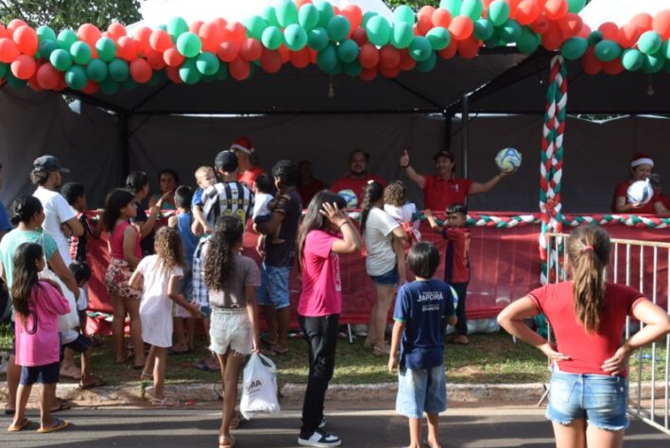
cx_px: 303
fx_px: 726
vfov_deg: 34.0
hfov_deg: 49.4
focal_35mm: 39
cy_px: 288
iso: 360
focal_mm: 18
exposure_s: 1/250
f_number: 8
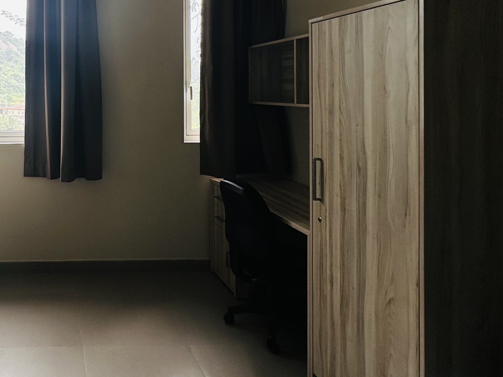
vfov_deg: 47.9
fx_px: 407
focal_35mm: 28
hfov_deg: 54.7
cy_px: 94
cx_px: 46
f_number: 2.2
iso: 40
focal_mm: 2.22
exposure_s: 1/269
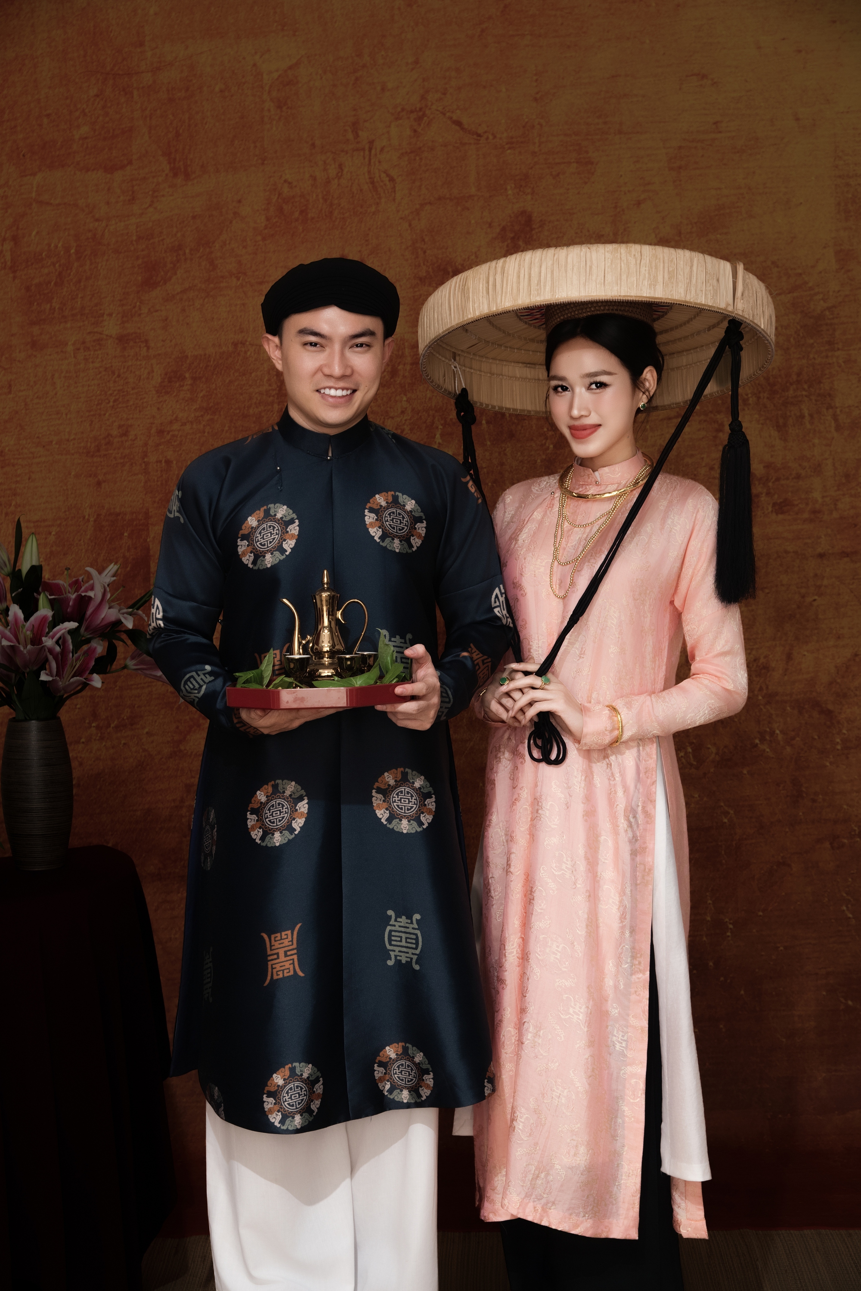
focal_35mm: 65
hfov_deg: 20.9
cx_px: 430
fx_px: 2332
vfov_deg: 31.0
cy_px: 646
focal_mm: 65
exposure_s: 1/125
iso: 400
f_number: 7.1
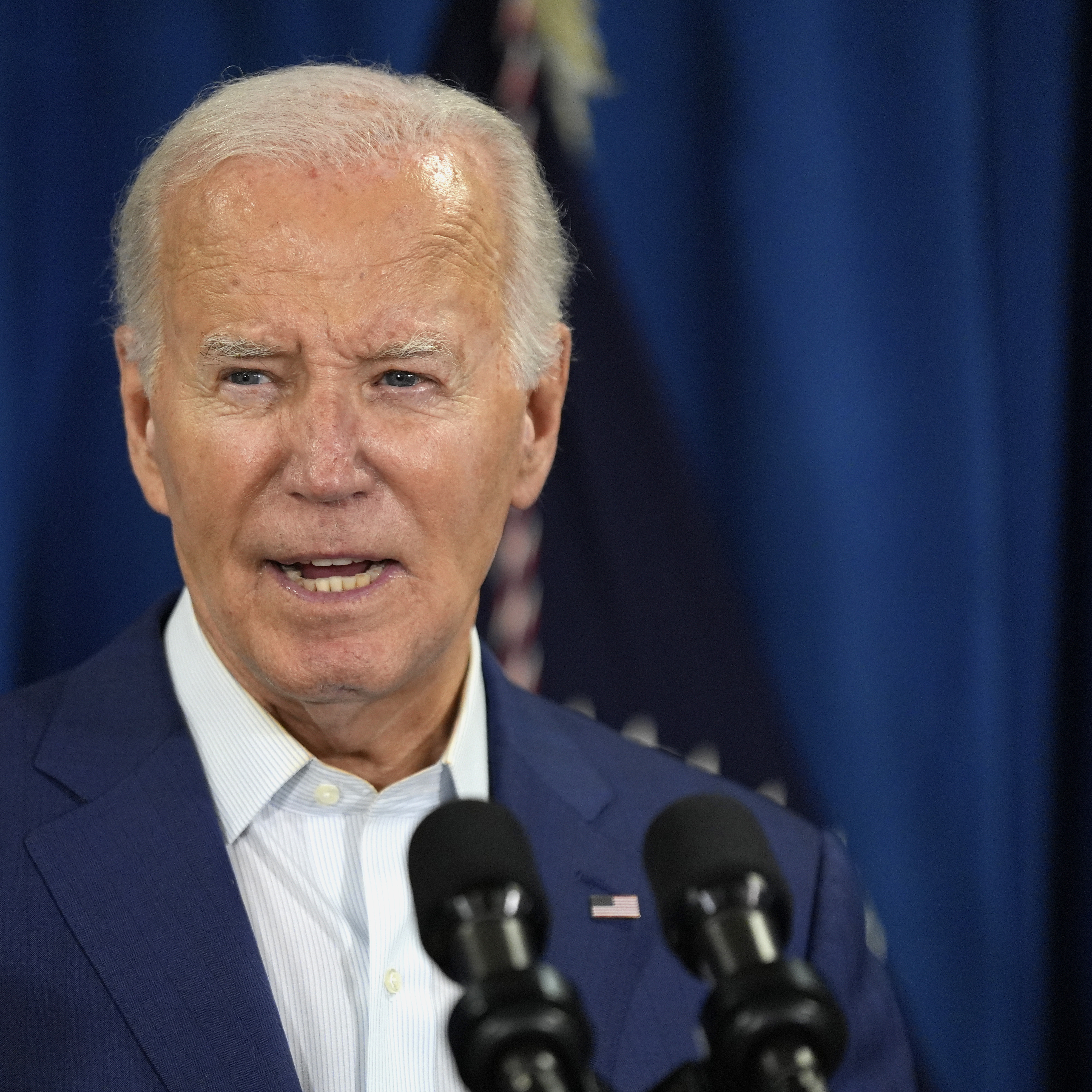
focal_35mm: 256
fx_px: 9137
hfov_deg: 6.8
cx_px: 431
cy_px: 546
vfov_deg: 6.8
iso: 2500
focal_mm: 200
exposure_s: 1/800
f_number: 2.8
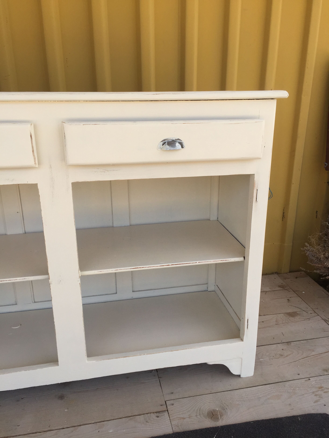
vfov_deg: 61.7
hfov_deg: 48.2
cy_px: 219
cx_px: 164
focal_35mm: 29
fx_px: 367
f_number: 2.2
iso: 32
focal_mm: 4.15
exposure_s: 1/760
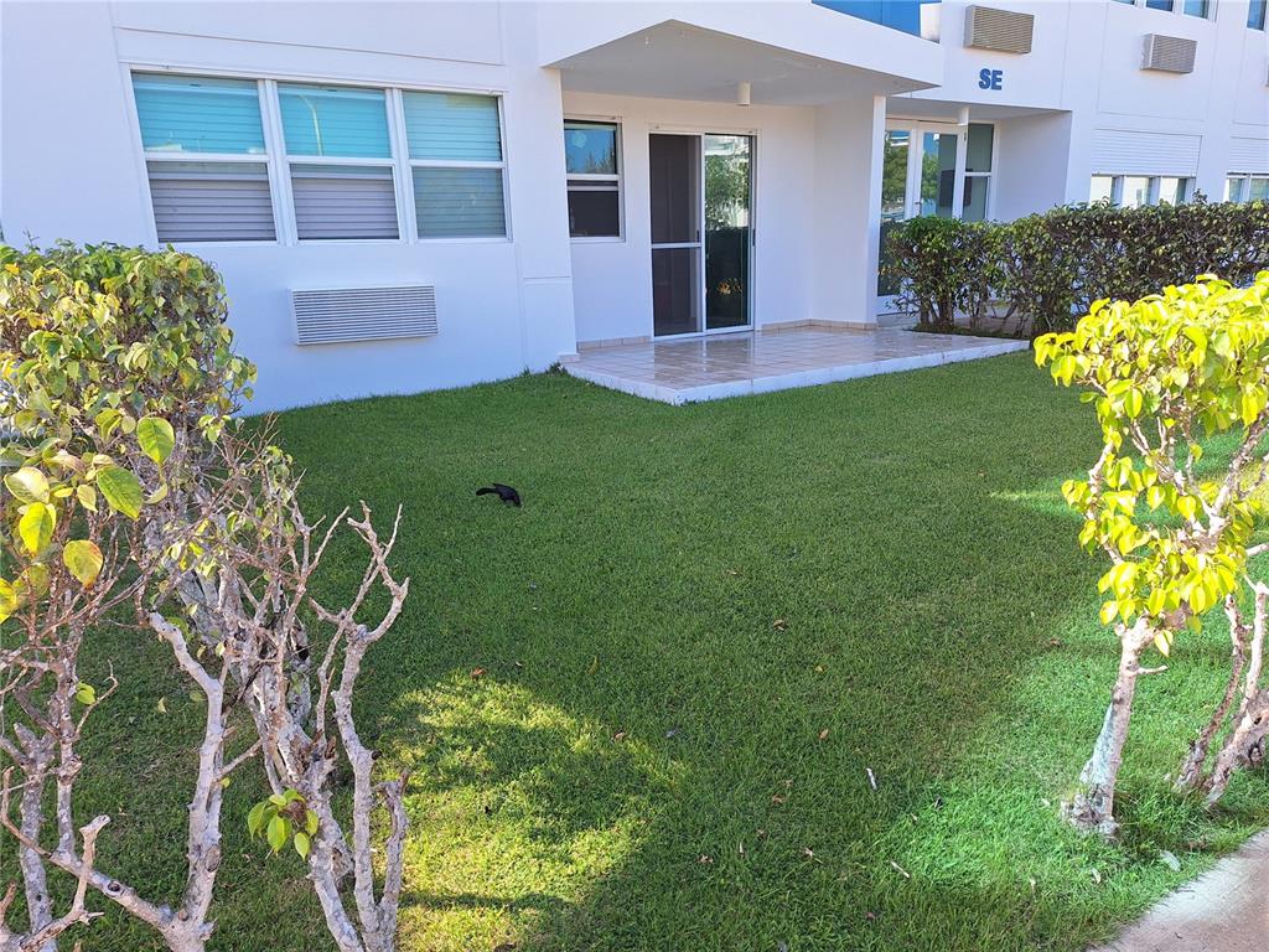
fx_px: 843
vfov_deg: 58.9
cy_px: 476
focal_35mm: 23
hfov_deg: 73.9
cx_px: 634
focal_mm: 5.54
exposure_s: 1/810
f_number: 1.8
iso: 40
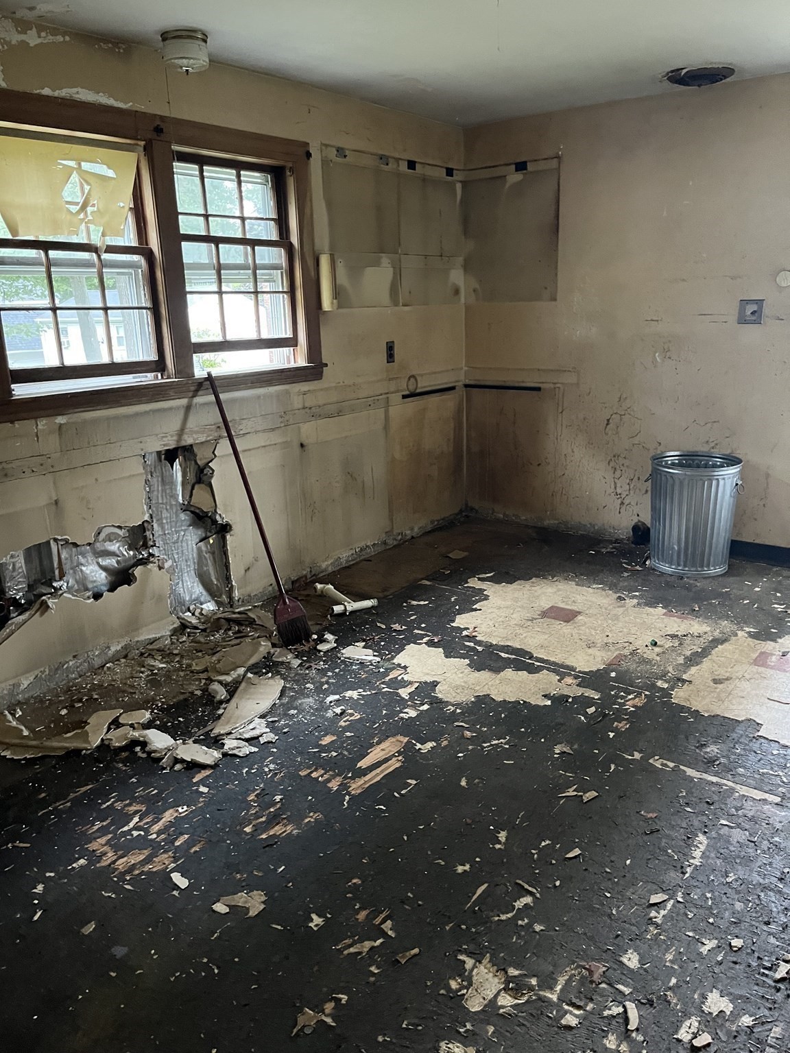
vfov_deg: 67.3
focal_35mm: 26
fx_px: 791
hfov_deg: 53.1
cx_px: 395
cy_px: 526
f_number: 1.6
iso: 640
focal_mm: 5.1
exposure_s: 1/37
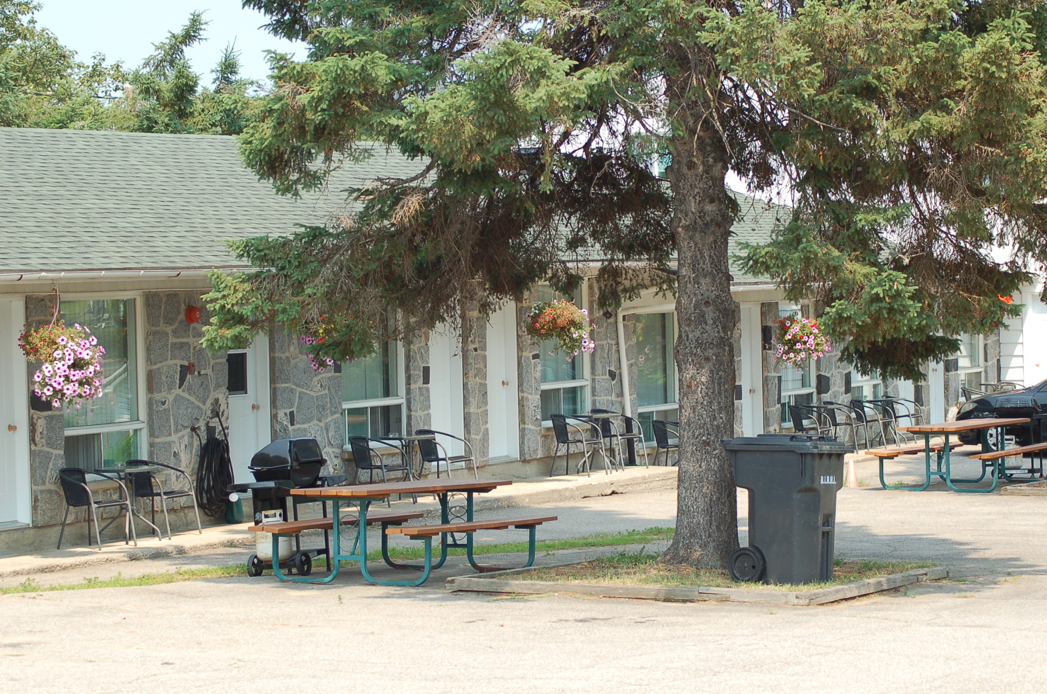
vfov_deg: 13.0
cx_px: 524
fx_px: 3049
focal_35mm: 105
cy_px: 347
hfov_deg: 19.5
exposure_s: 1/500
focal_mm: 70
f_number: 5.6
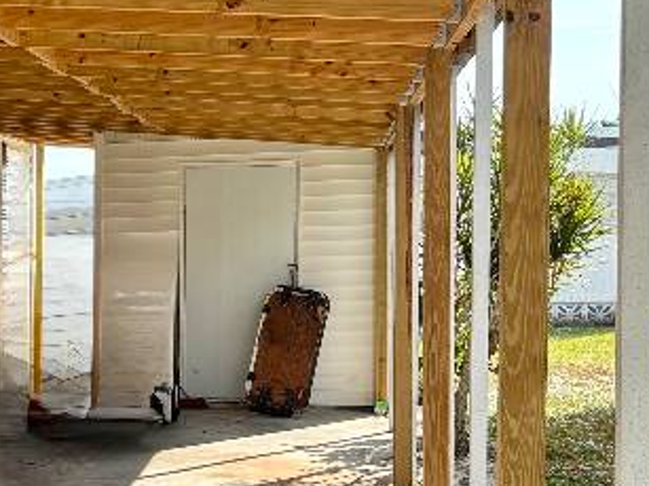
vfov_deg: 20.3
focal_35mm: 72
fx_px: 1349
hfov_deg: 24.1
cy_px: 337
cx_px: -167
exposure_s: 1/1155
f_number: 1.6
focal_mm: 5.96
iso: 50
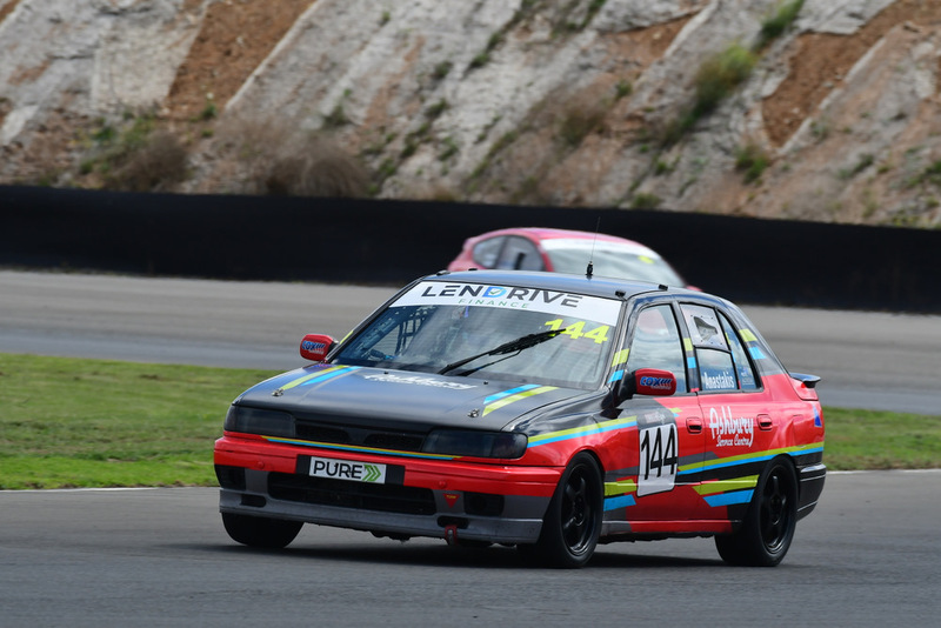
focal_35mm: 570
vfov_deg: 2.4
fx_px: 14904
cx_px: 470
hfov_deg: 3.6
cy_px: 314
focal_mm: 380
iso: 400
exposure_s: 1/640
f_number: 10
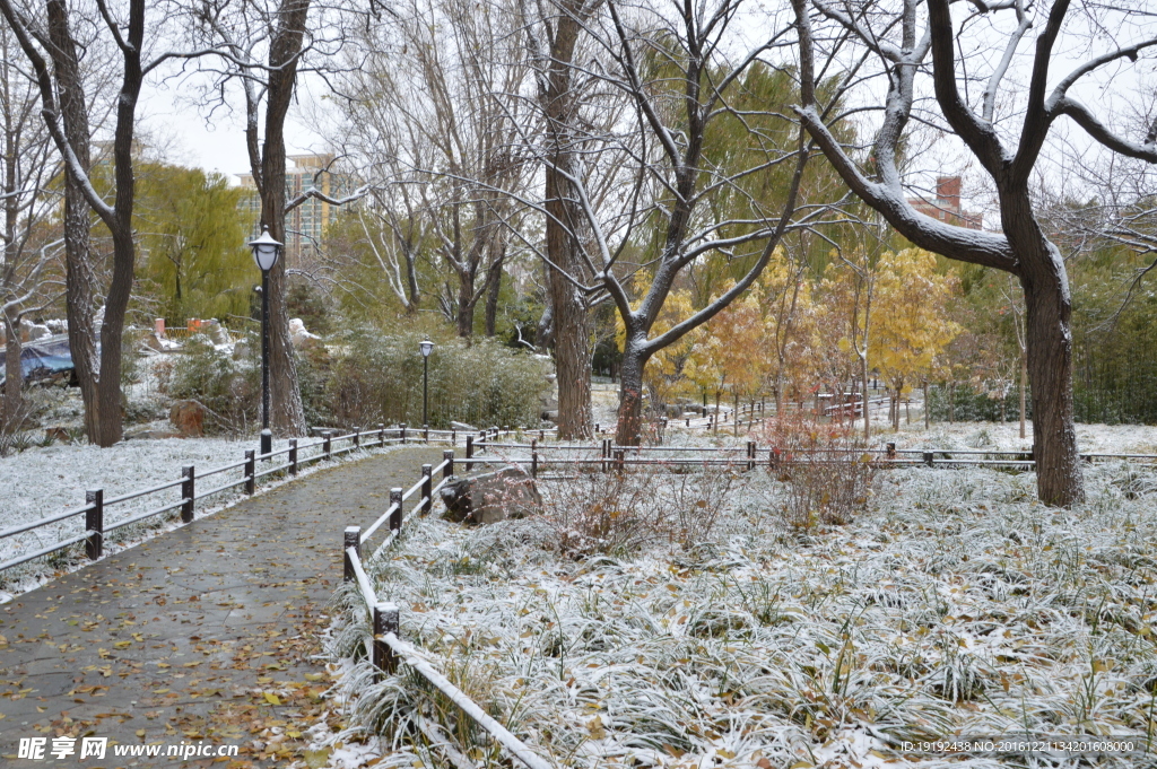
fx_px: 1060
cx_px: 578
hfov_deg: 57.3
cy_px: 384
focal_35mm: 33
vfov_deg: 39.9
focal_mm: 22
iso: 400
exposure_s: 1/50
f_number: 11
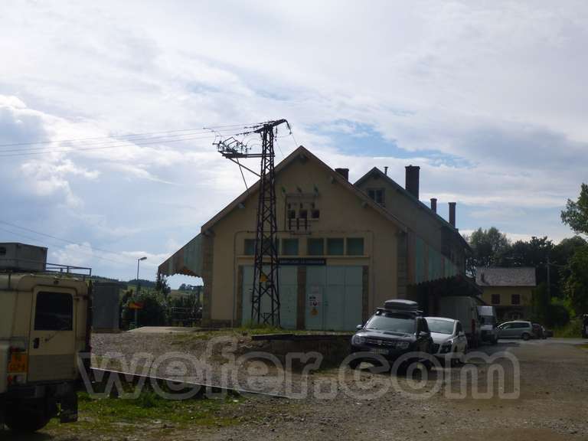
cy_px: 220
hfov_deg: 39.7
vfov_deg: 30.3
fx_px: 815
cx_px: 294
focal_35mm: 48
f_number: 4
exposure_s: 1/1000
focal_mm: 8.6
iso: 100
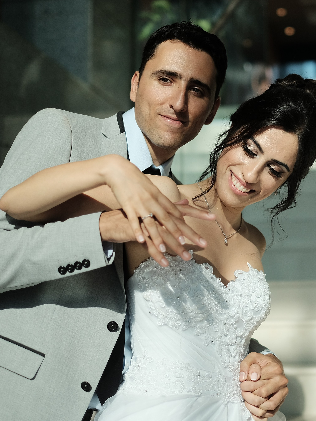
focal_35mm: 77
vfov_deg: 25.3
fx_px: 937
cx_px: 259
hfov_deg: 18.9
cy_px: 212
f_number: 1.6
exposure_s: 1/5000
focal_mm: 35
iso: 400
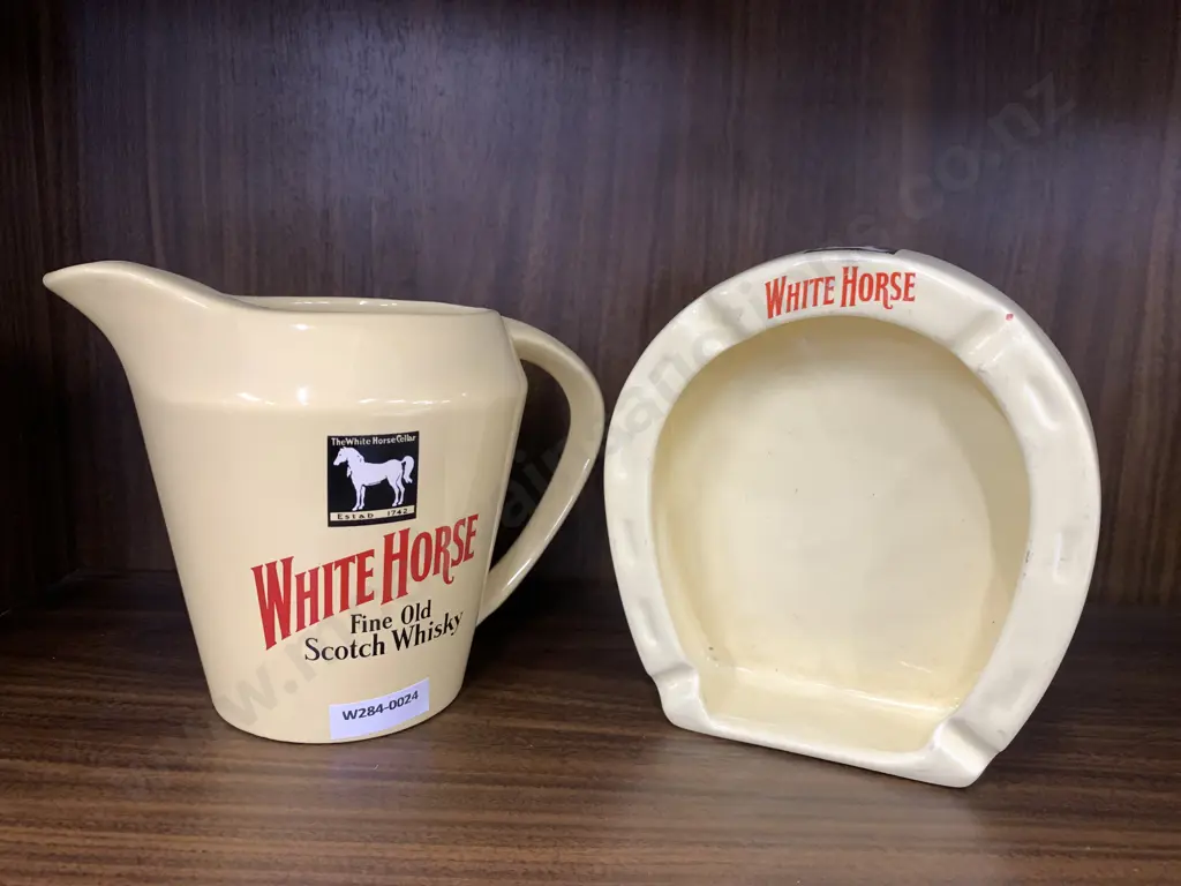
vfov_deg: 53.1
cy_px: 443
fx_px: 887
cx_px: 590
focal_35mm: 26
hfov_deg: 67.3
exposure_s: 1/50
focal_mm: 4.25
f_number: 1.8
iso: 125
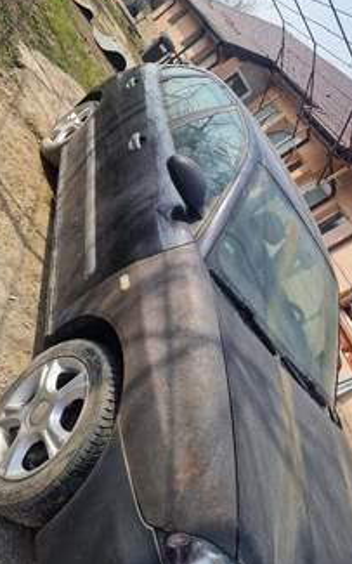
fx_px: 461
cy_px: 267
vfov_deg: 62.9
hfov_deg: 41.8
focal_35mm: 30
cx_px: 196
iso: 50
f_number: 1.8
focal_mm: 6.4
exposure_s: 1/833
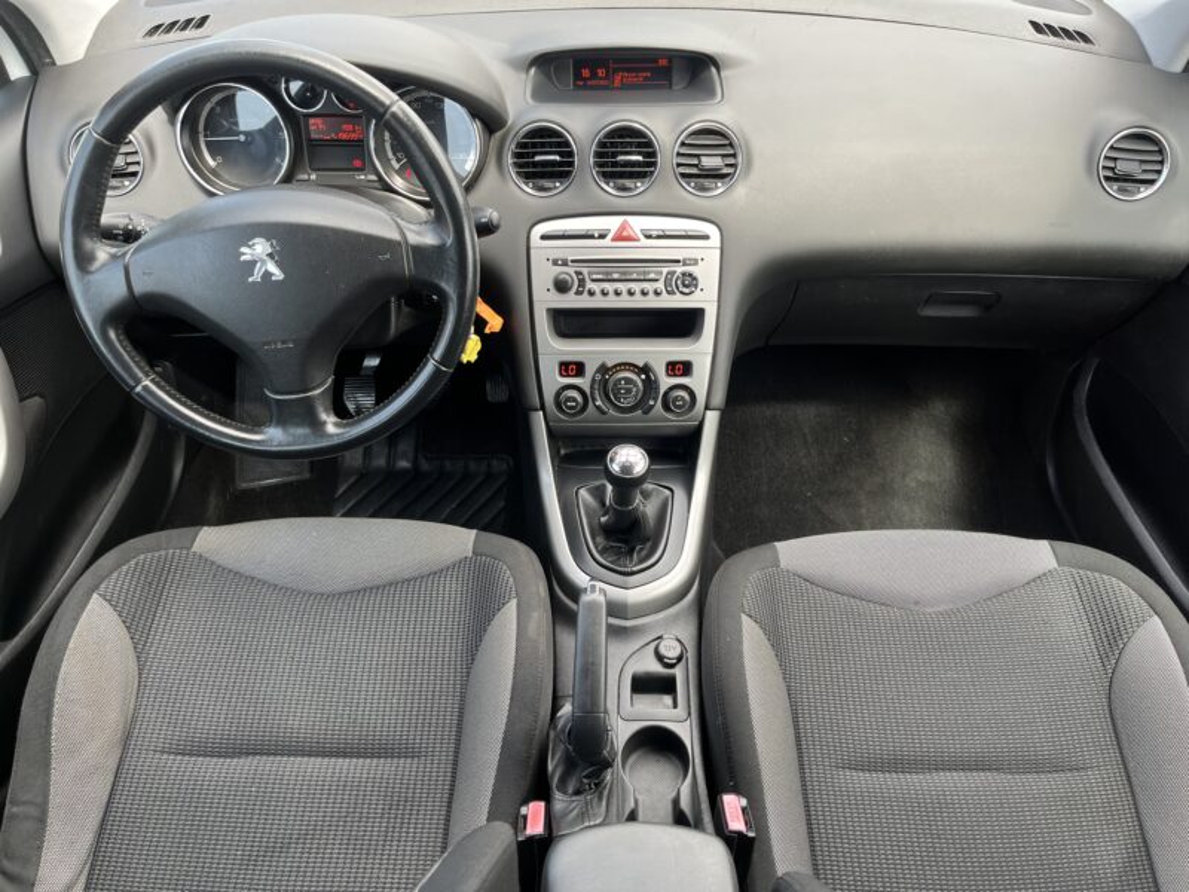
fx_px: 893
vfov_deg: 53.1
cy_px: 446
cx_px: 594
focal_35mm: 26
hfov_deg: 67.3
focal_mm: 5.1
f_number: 1.6
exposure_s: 1/121
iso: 50
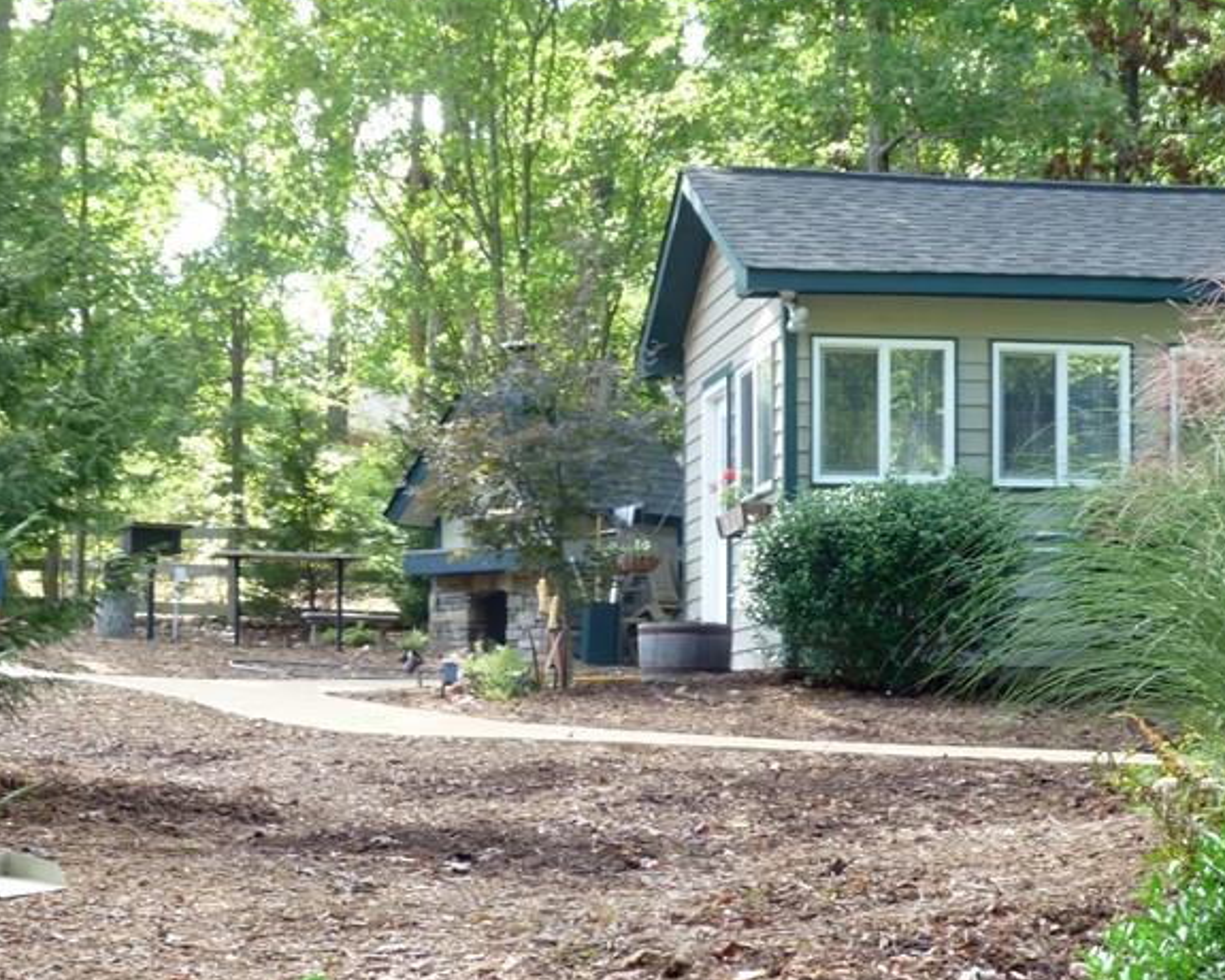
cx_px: 709
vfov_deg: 20.9
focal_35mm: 73
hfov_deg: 26.0
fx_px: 2647
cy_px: 684
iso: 100
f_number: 4.1
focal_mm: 7.6
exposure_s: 1/50
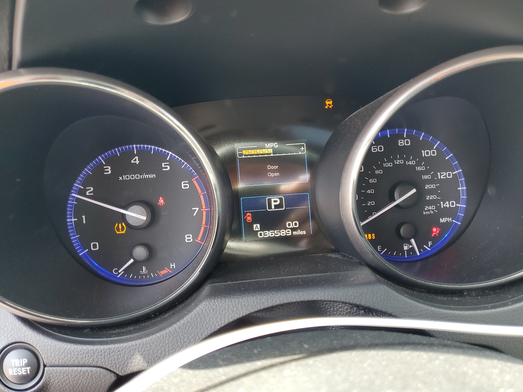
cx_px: 262
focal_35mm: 26
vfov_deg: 53.1
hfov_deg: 67.3
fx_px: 393
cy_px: 196
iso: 66
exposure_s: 1/120
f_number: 1.5
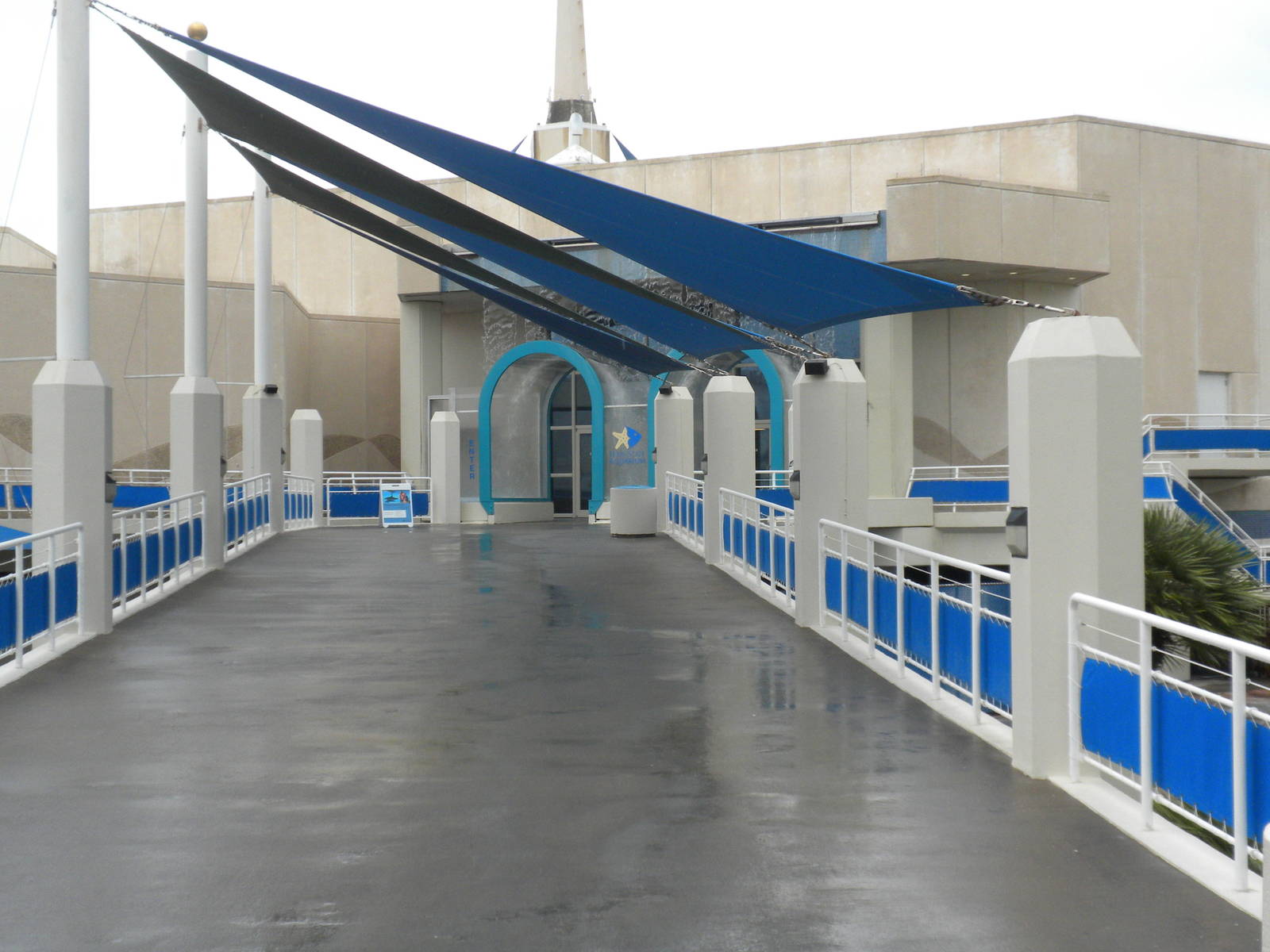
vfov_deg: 28.0
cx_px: 635
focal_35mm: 52
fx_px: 1908
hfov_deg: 36.8
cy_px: 476
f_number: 4.3
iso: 147
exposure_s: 1/540
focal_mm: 9.1
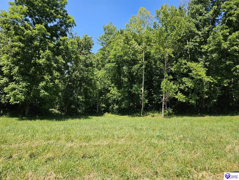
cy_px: 90
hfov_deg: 73.9
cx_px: 120
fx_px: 159
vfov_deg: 58.9
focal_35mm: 23
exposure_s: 1/426
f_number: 1.7
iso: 10
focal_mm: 6.3
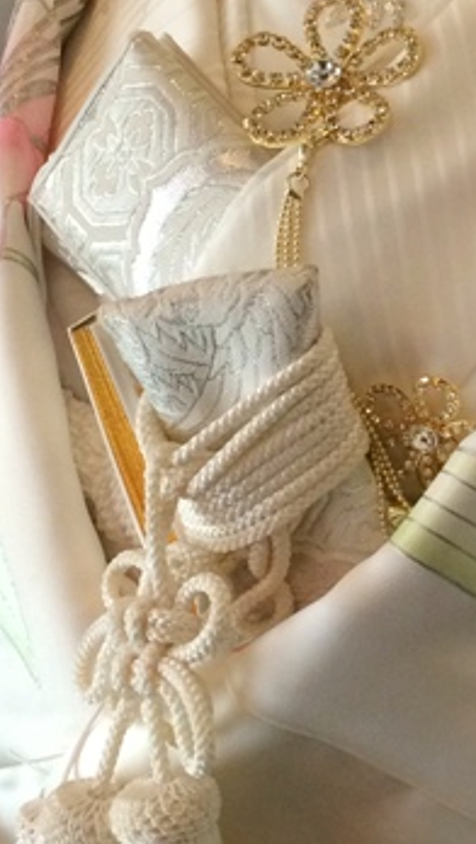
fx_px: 1726
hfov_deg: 15.3
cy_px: 343
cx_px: 532
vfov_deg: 27.5
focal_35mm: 77
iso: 64
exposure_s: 1/30
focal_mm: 4.15
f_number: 2.2
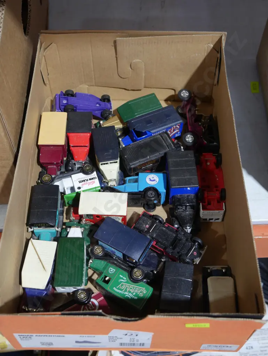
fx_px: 454
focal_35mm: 44
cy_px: 178
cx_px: 134
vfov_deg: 42.9
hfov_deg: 32.9
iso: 800
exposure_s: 1/60
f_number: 4.7
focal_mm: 22
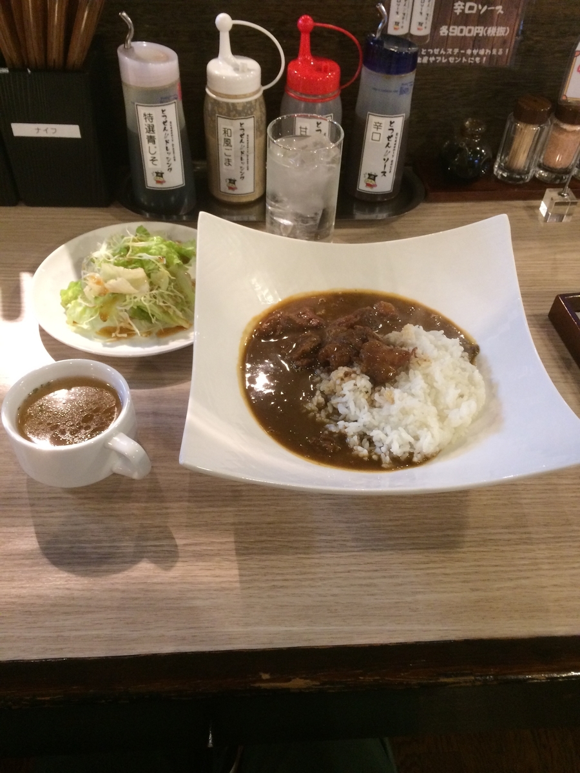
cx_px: 290
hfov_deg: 48.2
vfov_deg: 61.7
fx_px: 648
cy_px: 386
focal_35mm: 29
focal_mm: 4.15
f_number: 2.2
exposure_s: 1/30
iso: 160
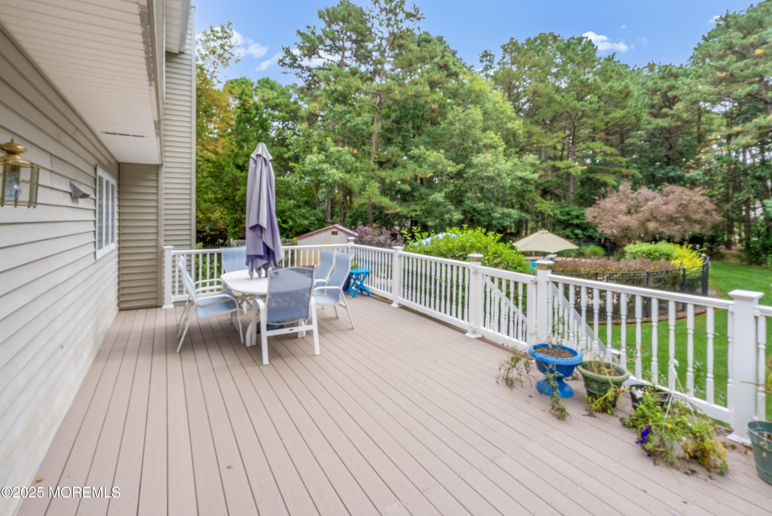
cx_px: 386
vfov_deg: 73.8
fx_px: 343
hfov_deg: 96.7
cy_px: 258
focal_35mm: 16
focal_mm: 16
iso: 640
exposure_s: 1/15
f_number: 22
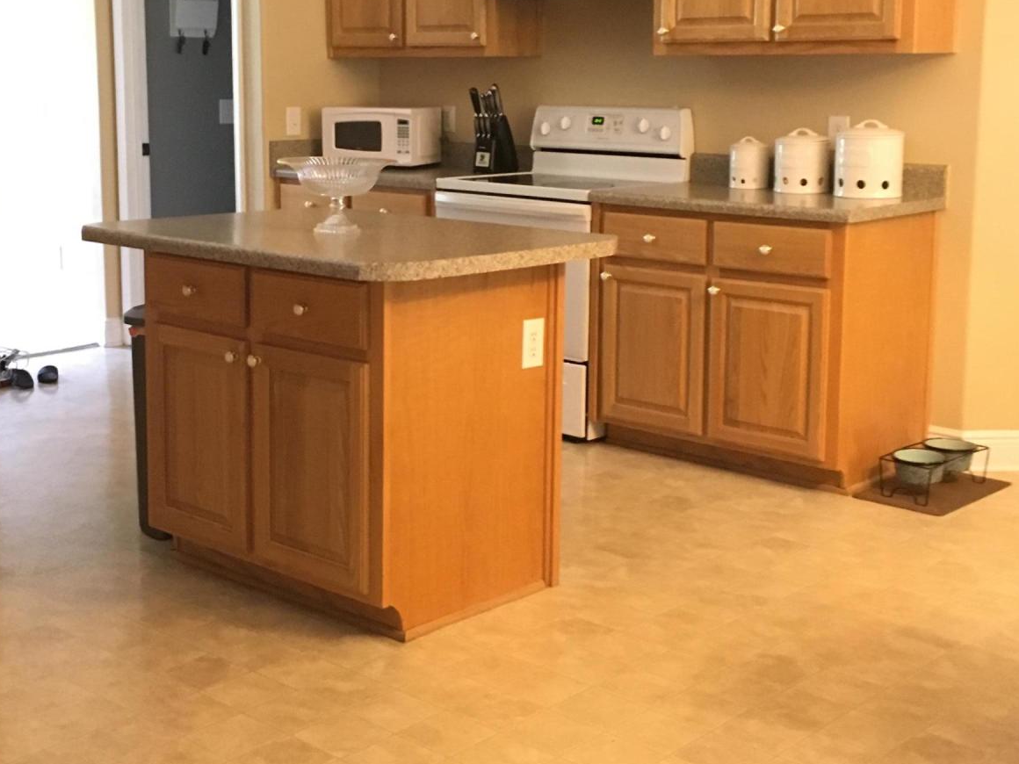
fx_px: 1472
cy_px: 306
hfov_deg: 38.1
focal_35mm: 50
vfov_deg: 29.0
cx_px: 450
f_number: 2.2
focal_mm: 4.15
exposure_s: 1/15
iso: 200
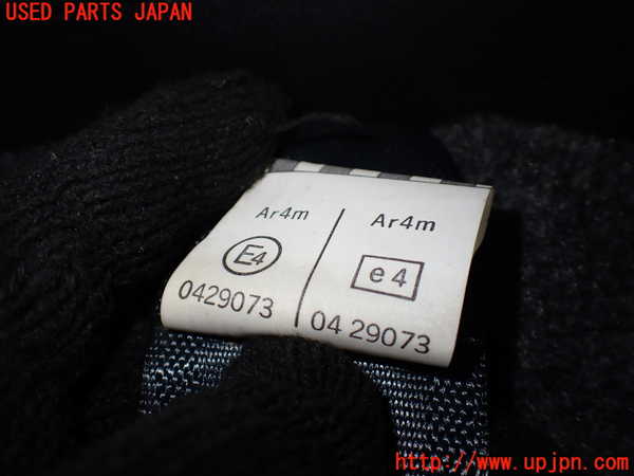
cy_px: 238
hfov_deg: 60.0
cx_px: 317
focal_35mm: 30
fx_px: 549
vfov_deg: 46.8
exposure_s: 1/125
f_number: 2.3
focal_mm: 5.4
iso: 200
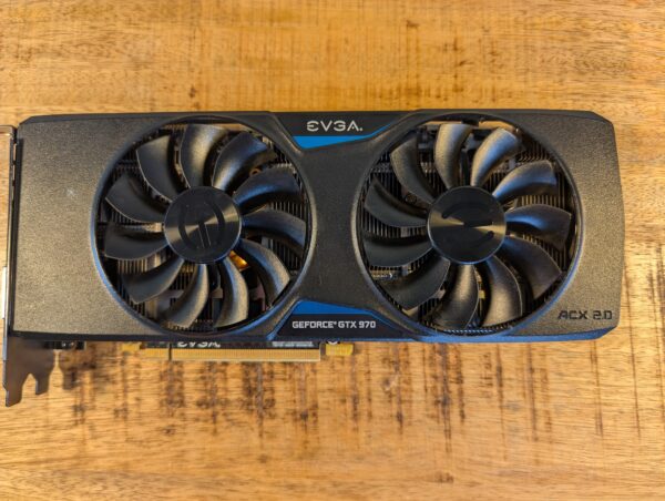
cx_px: 332
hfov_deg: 71.5
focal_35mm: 24
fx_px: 462
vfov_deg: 57.0
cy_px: 250
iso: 62
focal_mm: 6.9
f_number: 1.68
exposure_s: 1/33.3
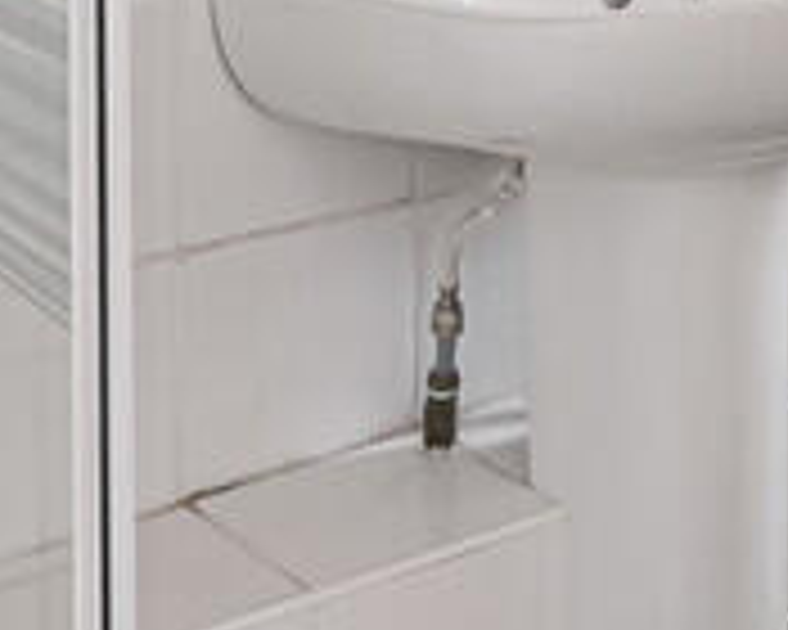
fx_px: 1866
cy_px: -342
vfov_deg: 17.1
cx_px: 680
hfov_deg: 23.3
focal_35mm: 80
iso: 800
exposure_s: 1/60
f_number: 4
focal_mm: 7
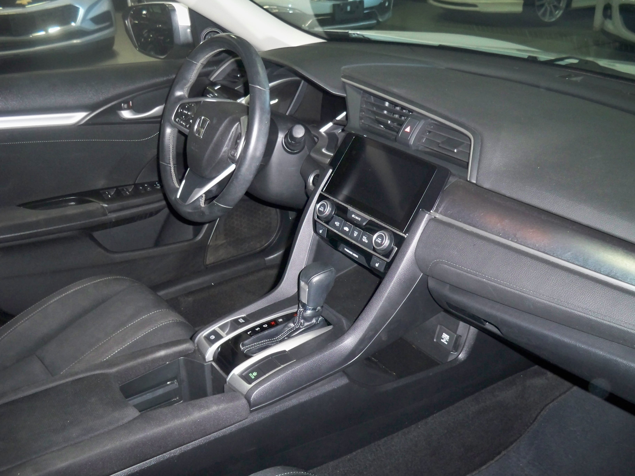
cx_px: 318
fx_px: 642
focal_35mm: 35
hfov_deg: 52.6
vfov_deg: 40.7
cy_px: 238
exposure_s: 1/60
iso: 400
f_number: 3.1
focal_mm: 6.3
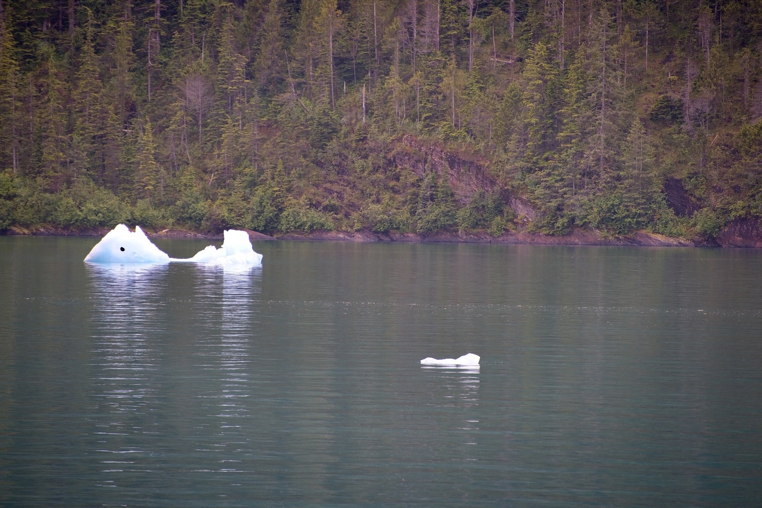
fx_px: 6371
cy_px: 254
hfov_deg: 6.8
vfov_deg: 4.6
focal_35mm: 301
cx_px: 381
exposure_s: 1/640
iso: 900
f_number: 5.6
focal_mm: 300
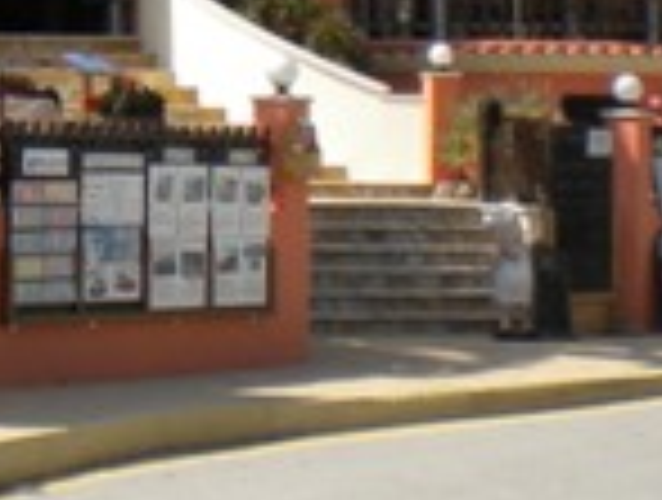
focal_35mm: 190
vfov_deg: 7.8
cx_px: -365
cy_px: -45
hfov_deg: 10.0
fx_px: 3642
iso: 80
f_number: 4.6
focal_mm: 6.3
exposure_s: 1/703
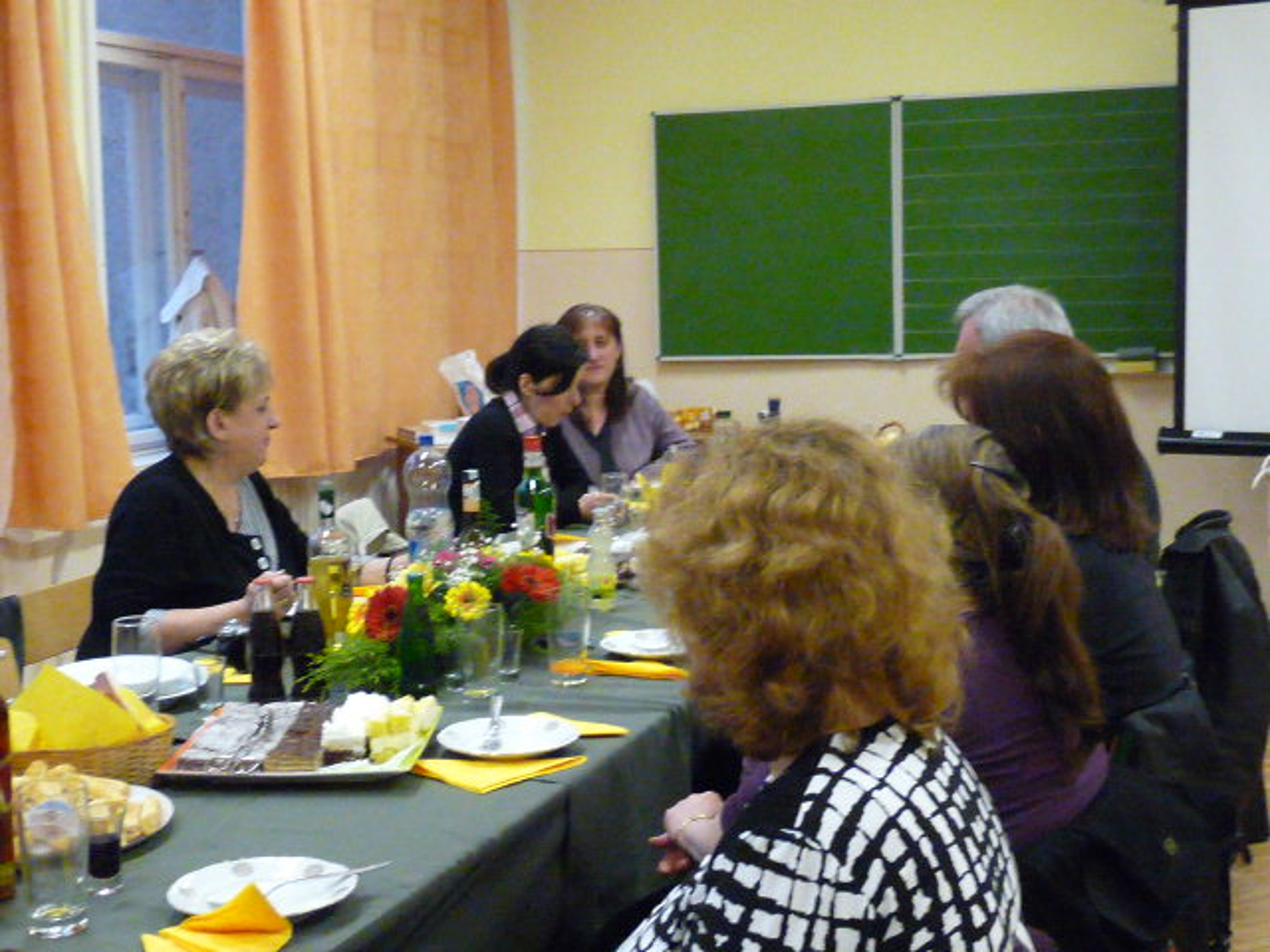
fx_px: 1834
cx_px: 635
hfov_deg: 38.2
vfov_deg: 29.1
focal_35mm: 50
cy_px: 476
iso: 800
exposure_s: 1/50
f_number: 2.8
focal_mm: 4.9
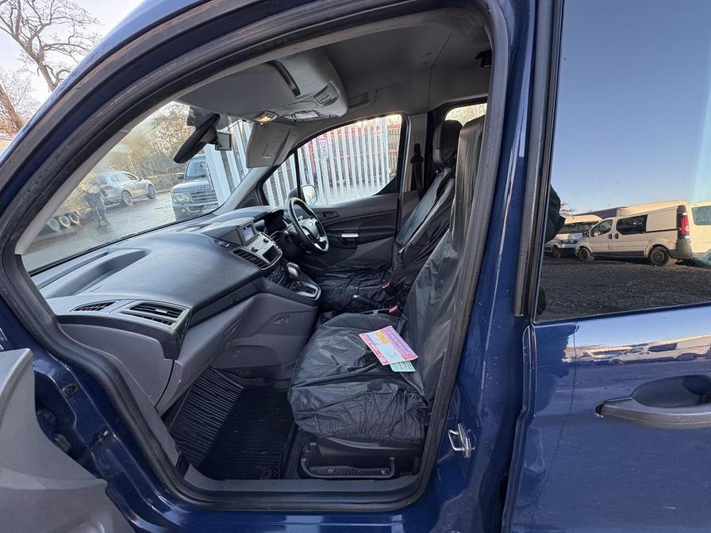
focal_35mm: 14
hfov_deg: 102.1
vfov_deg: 85.7
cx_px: 356
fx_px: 288
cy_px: 266
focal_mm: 2.22
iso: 200
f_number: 2.2
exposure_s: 1/99
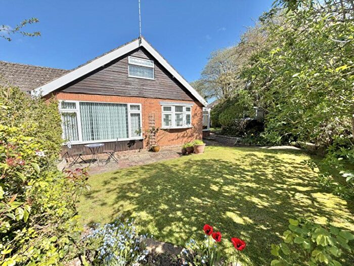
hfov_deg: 102.1
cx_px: 177
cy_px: 133
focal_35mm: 14
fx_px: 143
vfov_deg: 85.7
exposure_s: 1/770
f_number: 2.2
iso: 32
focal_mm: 2.22
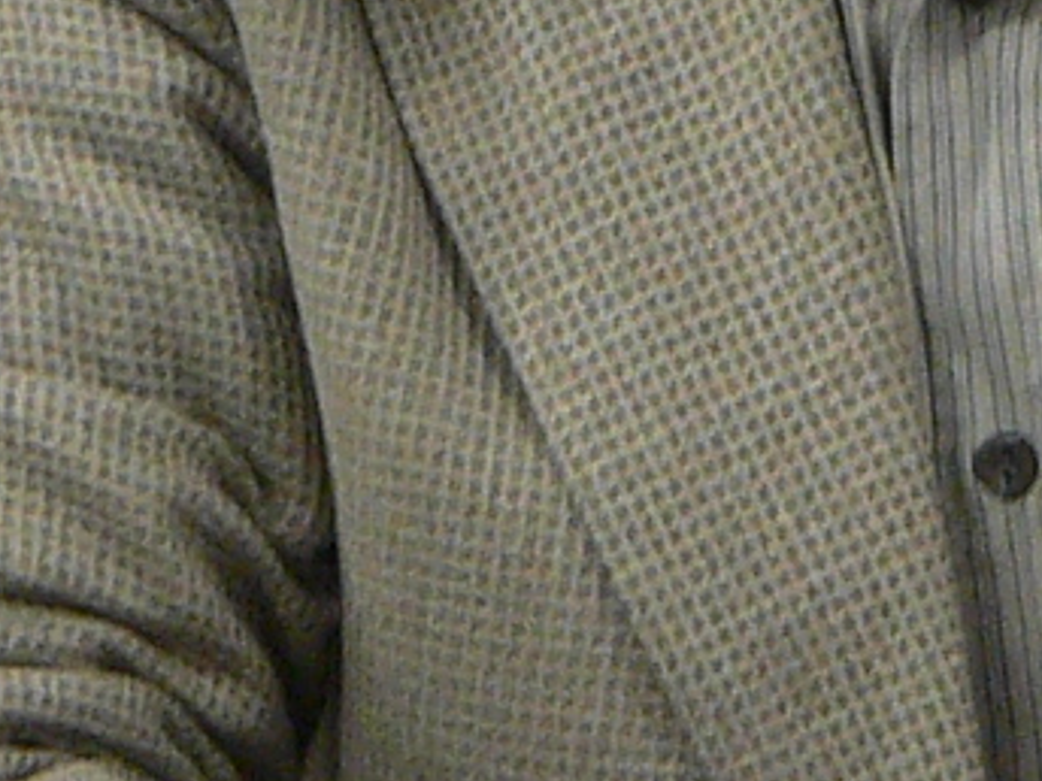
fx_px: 22877
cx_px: 685
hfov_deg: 2.6
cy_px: -157
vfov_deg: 2.0
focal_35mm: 760
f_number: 3.2
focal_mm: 16.9
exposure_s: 1/30
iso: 150
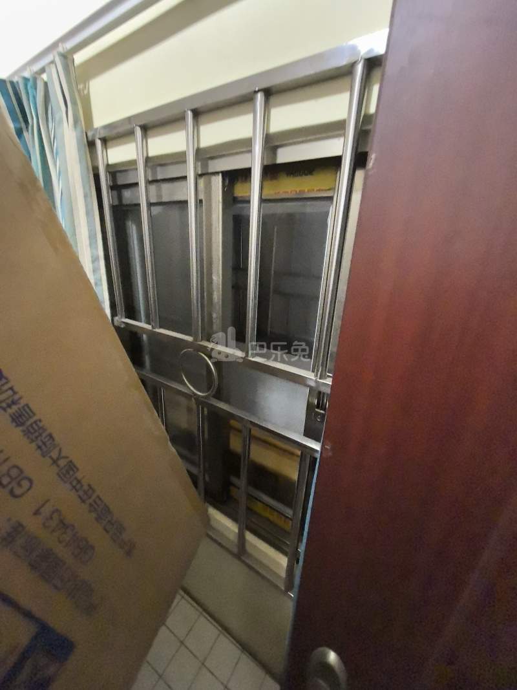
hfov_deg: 89.9
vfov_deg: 106.2
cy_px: 345
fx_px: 259
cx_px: 258
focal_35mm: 13
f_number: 2.2
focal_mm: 1.95
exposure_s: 1/50
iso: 1000
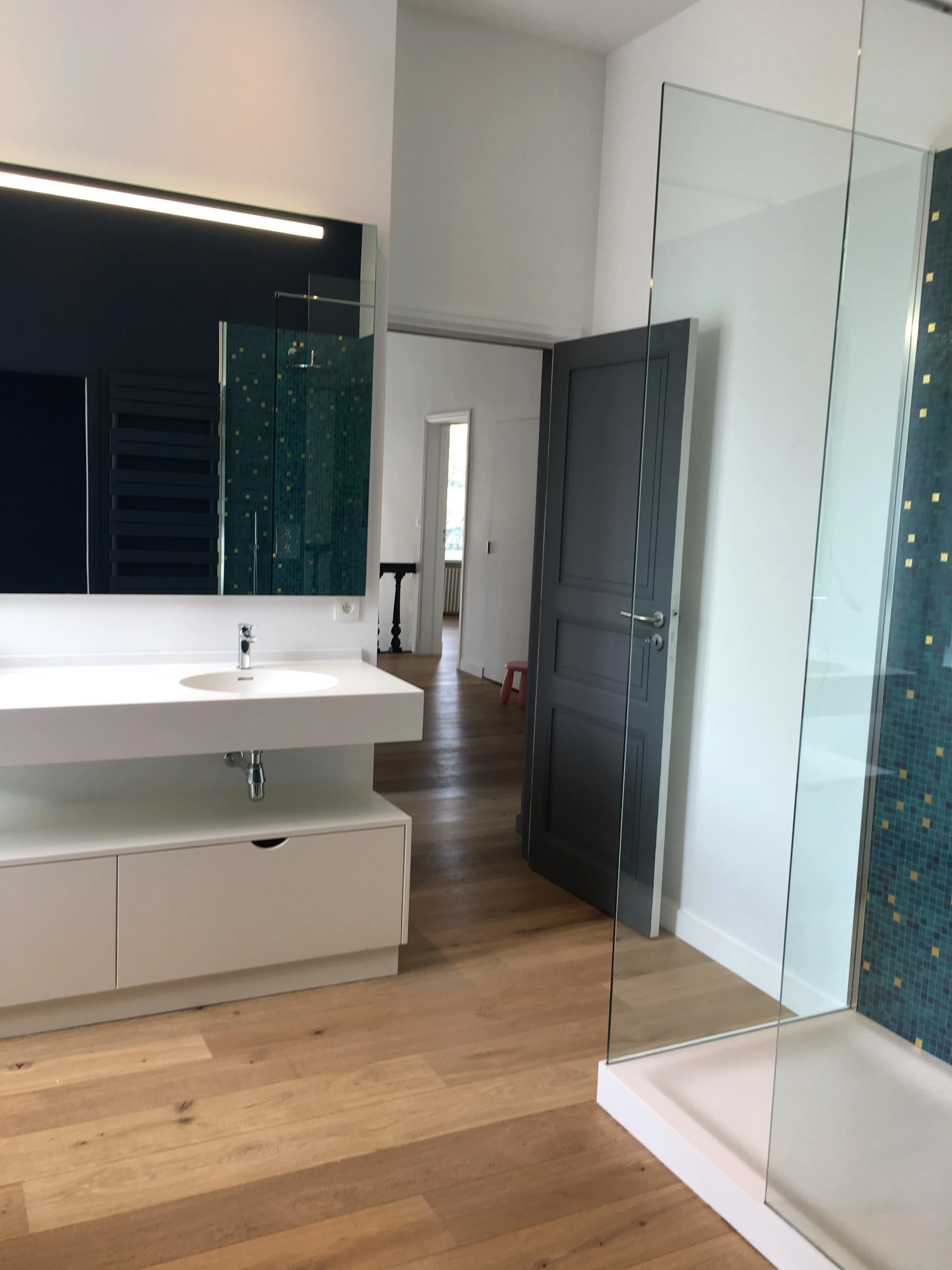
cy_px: 635
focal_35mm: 29
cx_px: 476
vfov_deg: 61.7
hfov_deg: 48.2
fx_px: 1063
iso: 25
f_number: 2.2
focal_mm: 4.15
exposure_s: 1/50
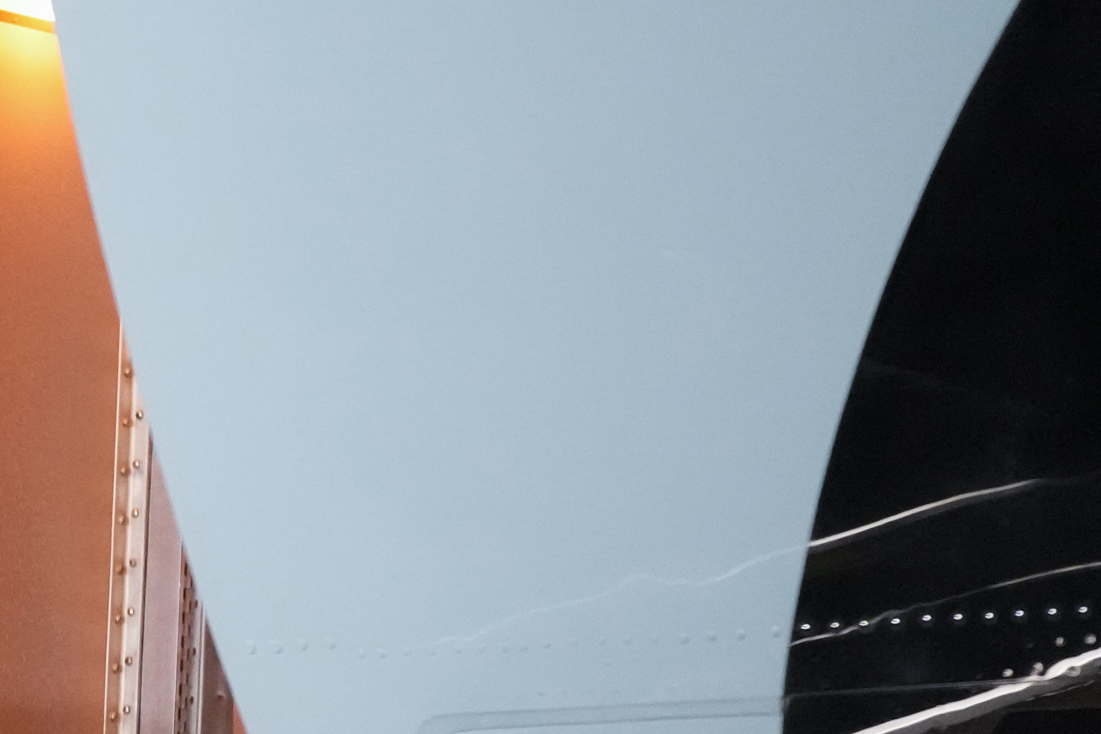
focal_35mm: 514
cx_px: -866
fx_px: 15720
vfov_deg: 2.7
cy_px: 737
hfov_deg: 4.0
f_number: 2.8
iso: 8000
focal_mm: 140
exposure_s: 1/320
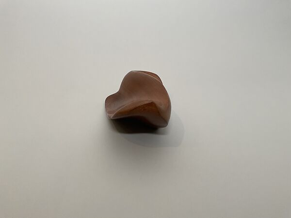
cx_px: 146
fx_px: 244
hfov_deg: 61.7
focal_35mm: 29
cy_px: 109
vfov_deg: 48.2
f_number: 1.8
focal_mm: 3
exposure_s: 1/60
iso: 80
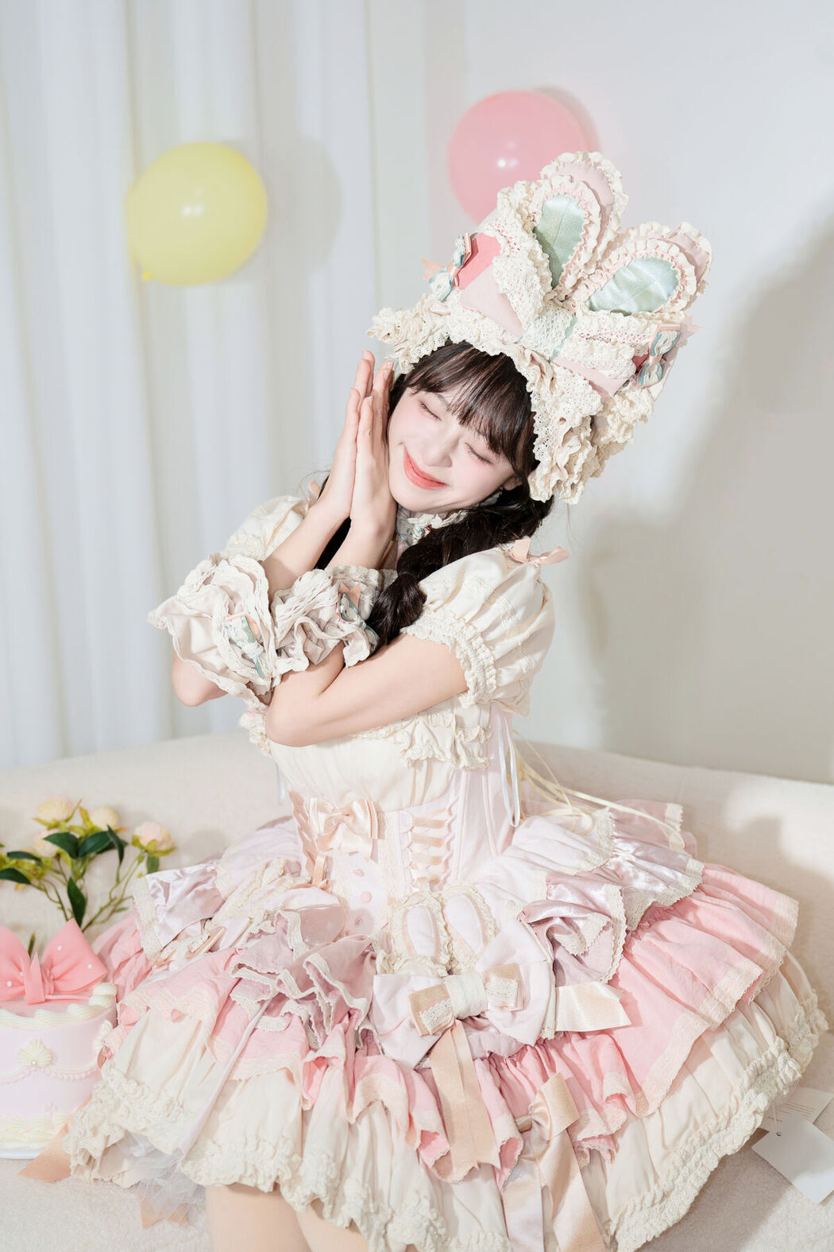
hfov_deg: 16.7
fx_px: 2849
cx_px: 417
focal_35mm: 82
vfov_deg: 24.8
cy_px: 626
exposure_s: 1/250
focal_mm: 82
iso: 800
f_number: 3.2
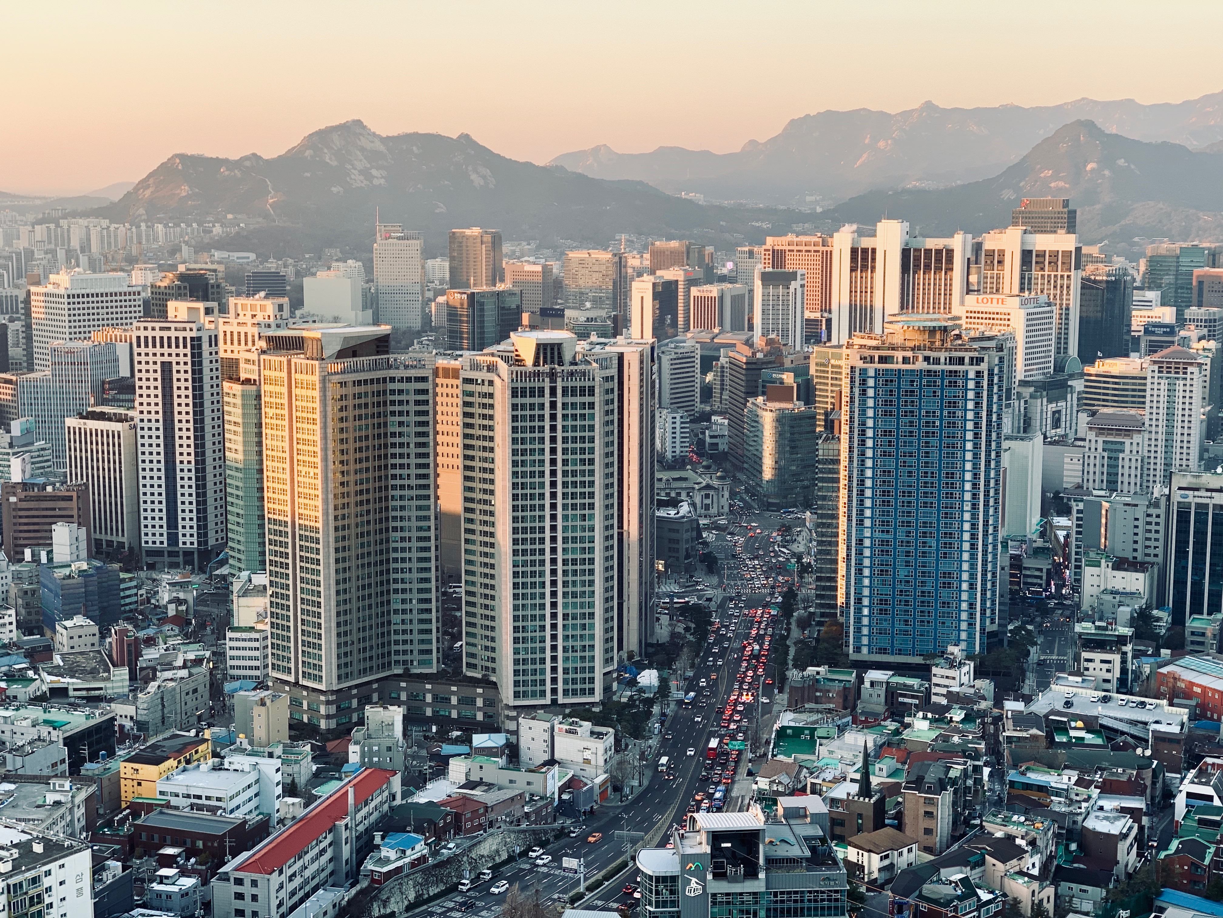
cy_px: 459
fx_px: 1837
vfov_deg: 28.0
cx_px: 612
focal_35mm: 52
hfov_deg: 36.8
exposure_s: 1/58
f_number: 2.4
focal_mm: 6
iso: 16
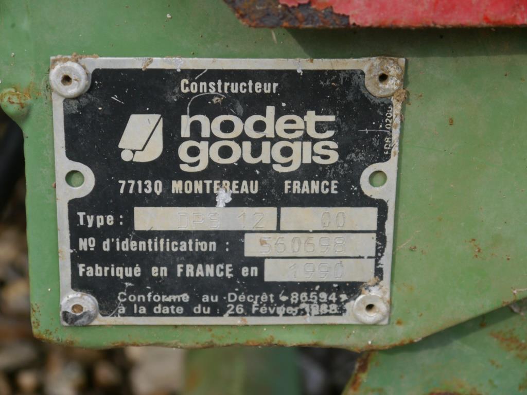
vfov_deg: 17.6
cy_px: 198
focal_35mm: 84
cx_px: 264
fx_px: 1279
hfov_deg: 23.3
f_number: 5.6
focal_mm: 42
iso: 320
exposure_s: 1/80
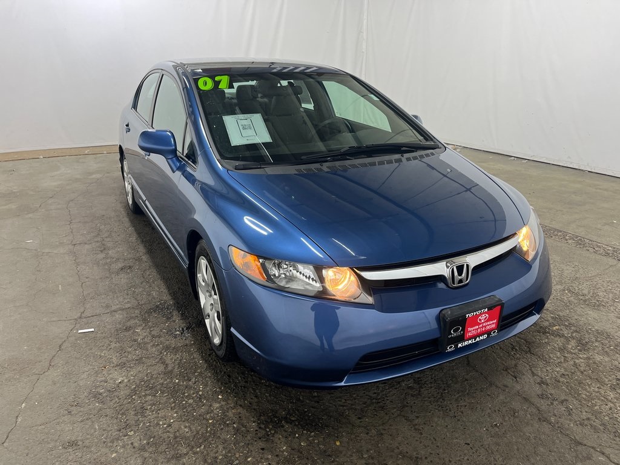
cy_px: 232
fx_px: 466
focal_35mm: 26
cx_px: 310
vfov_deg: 53.1
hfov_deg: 67.3
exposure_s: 1/100
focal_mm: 5.1
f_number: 1.6
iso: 80
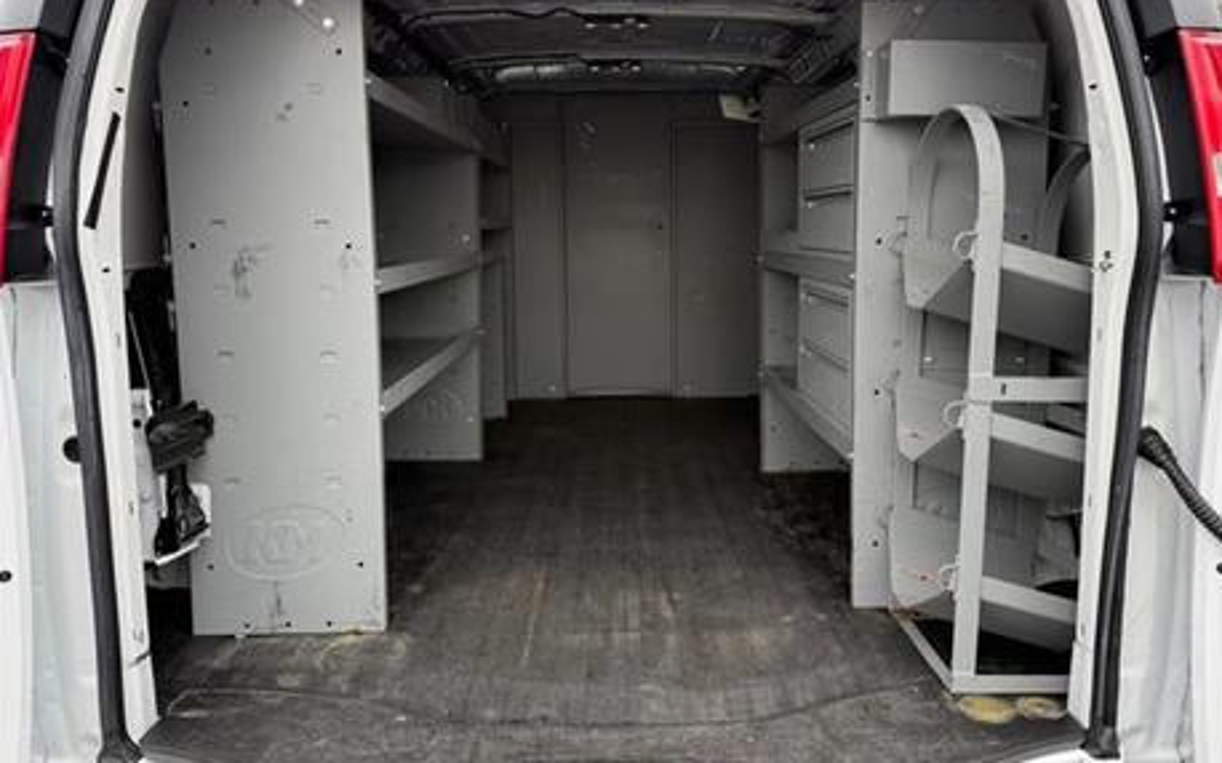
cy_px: 349
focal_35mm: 28
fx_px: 932
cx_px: 630
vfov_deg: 44.5
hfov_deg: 66.5
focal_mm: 6.76
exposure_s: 1/198
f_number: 1.78
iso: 125
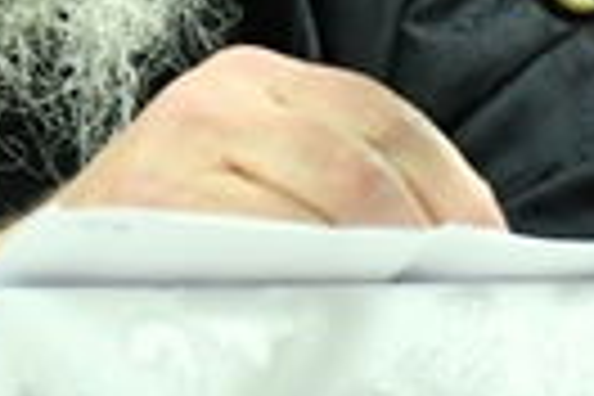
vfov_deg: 1.8
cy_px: -425
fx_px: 12572
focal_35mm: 762
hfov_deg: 2.7
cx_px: 4
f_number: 6.3
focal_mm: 98
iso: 2500
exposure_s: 1/200
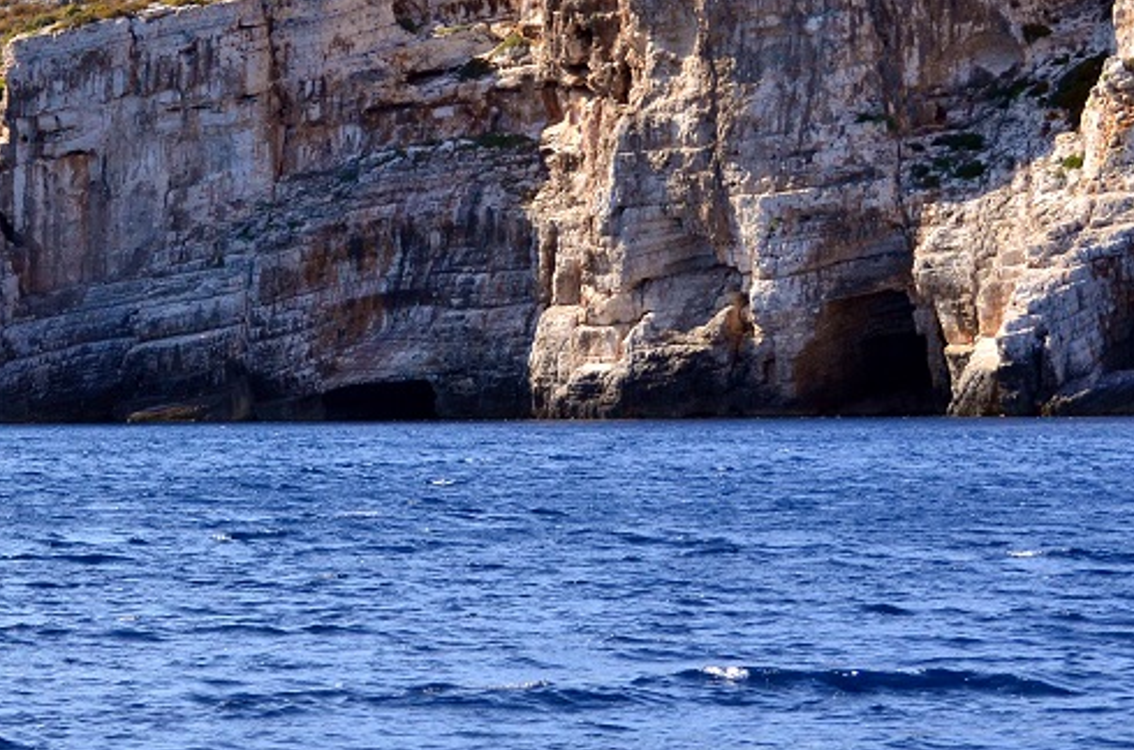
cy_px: 233
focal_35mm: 214
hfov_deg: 9.6
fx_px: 6724
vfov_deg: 6.4
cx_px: 156
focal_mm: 70
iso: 640
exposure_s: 1/3200
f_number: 4.5
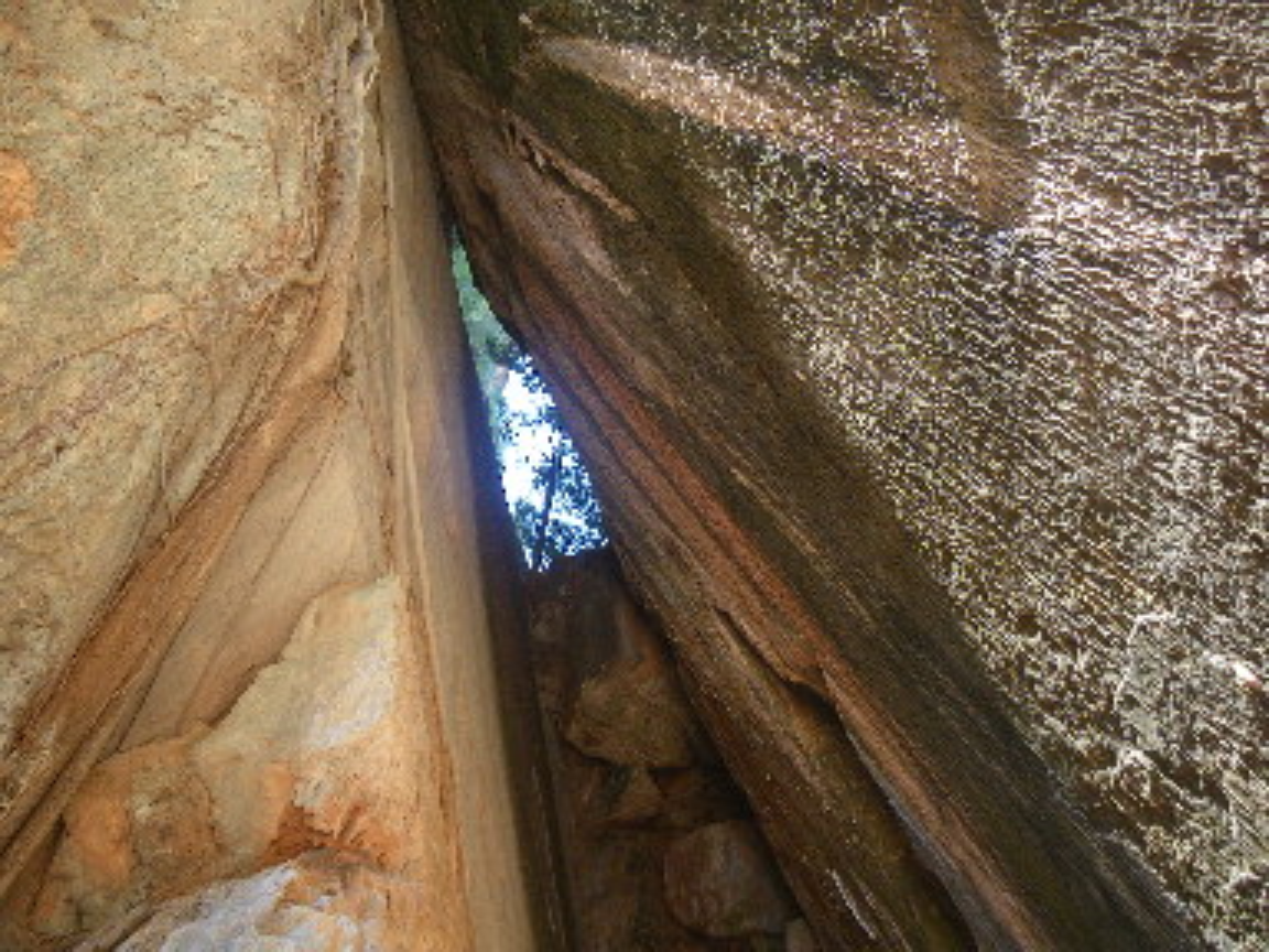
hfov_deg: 63.4
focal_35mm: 28
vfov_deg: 49.7
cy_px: 476
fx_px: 1026
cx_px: 634
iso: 125
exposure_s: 1/50
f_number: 3.5
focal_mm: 5
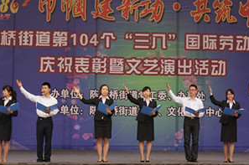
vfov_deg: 12.2
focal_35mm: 112
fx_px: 773
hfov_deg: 18.3
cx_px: 141
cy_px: 72
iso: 800
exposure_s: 1/640
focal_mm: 37
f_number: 5.6
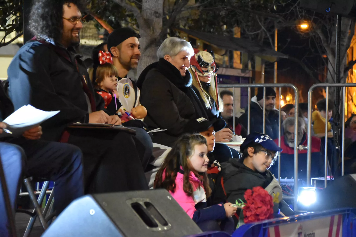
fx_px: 1157
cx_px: 178
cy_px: 118
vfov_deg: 11.7
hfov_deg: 17.5
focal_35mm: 117
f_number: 5.3
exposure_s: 1/40
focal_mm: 78
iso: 12800
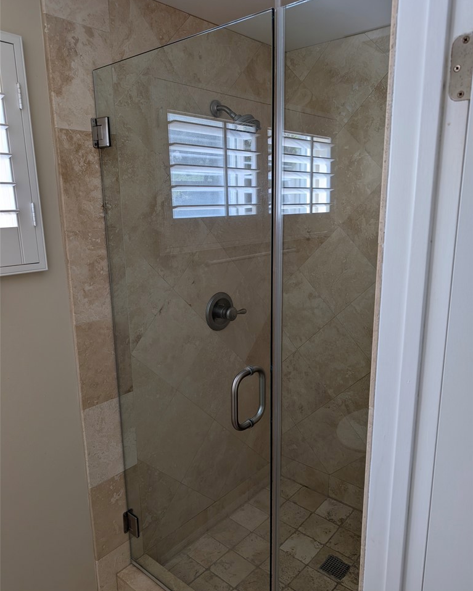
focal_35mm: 25
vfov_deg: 68.1
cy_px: 302
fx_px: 437
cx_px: 236
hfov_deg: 56.8
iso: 20
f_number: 1.68
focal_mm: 6.9
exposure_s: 1/36.4
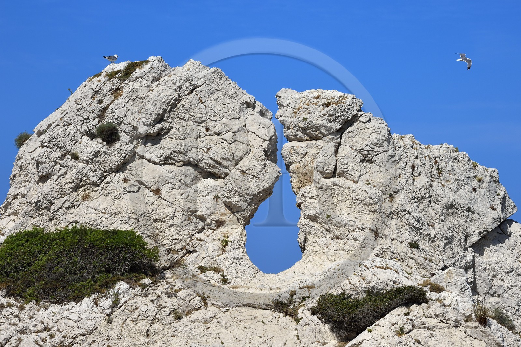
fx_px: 2894
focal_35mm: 200
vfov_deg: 6.9
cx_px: 260
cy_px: 174
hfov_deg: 10.3
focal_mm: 200
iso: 200
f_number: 11
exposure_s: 1/400
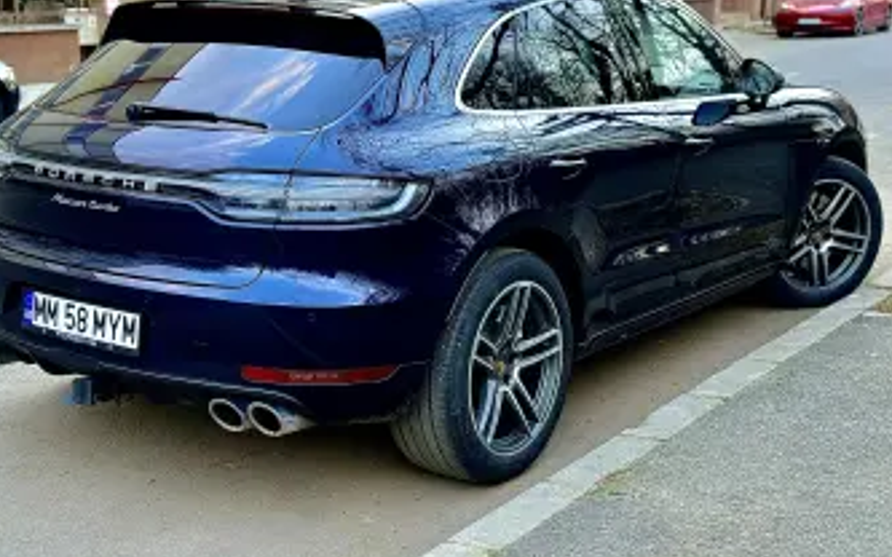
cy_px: 209
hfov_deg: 36.9
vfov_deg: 23.5
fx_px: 1337
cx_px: 413
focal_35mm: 55
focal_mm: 6.76
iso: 100
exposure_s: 1/60
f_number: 1.78
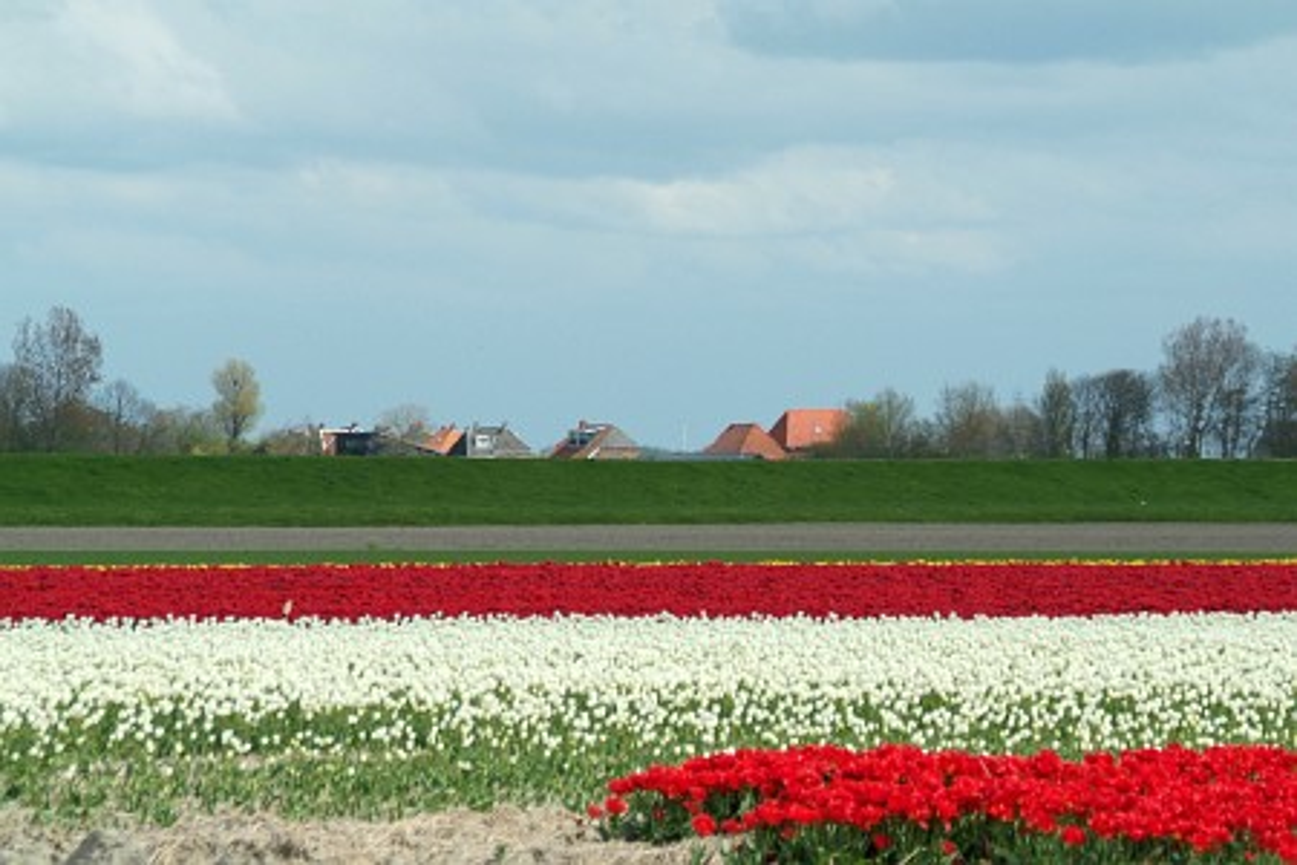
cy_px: 432
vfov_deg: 7.3
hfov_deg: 10.9
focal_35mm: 188
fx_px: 6773
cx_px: 648
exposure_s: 1/1000
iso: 200
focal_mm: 125
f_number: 6
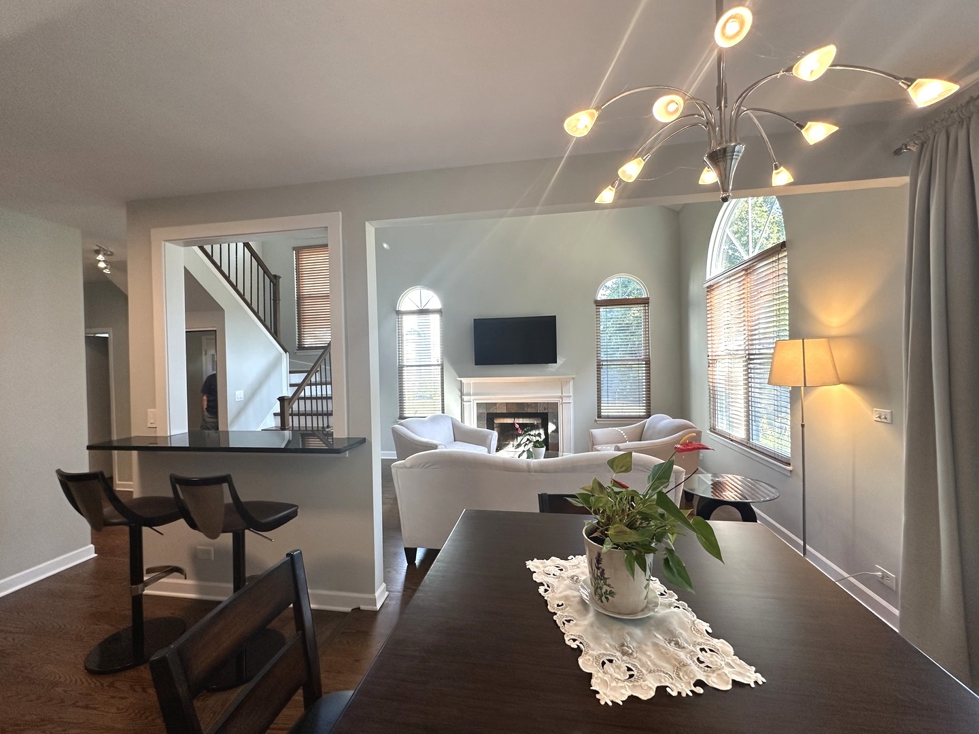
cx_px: 490
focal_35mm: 14
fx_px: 396
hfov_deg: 102.1
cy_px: 367
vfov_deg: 85.7
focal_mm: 2.22
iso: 160
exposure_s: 1/120
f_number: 2.2
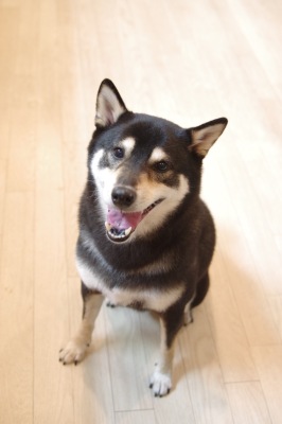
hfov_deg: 27.5
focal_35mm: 49
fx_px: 577
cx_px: 141
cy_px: 212
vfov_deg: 40.4
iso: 3200
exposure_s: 1/60
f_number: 2.8
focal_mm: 33
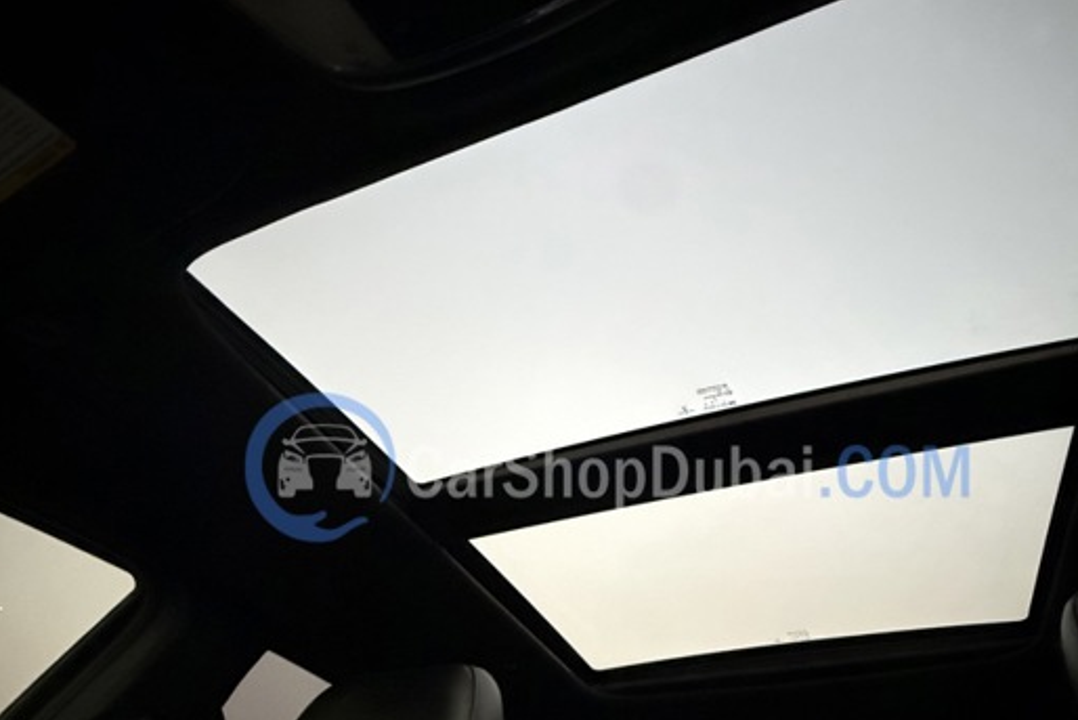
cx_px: 606
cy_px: 470
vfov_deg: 68.8
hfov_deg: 92.8
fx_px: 509
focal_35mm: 17
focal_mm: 2.22
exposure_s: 1/53
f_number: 2.2
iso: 1250
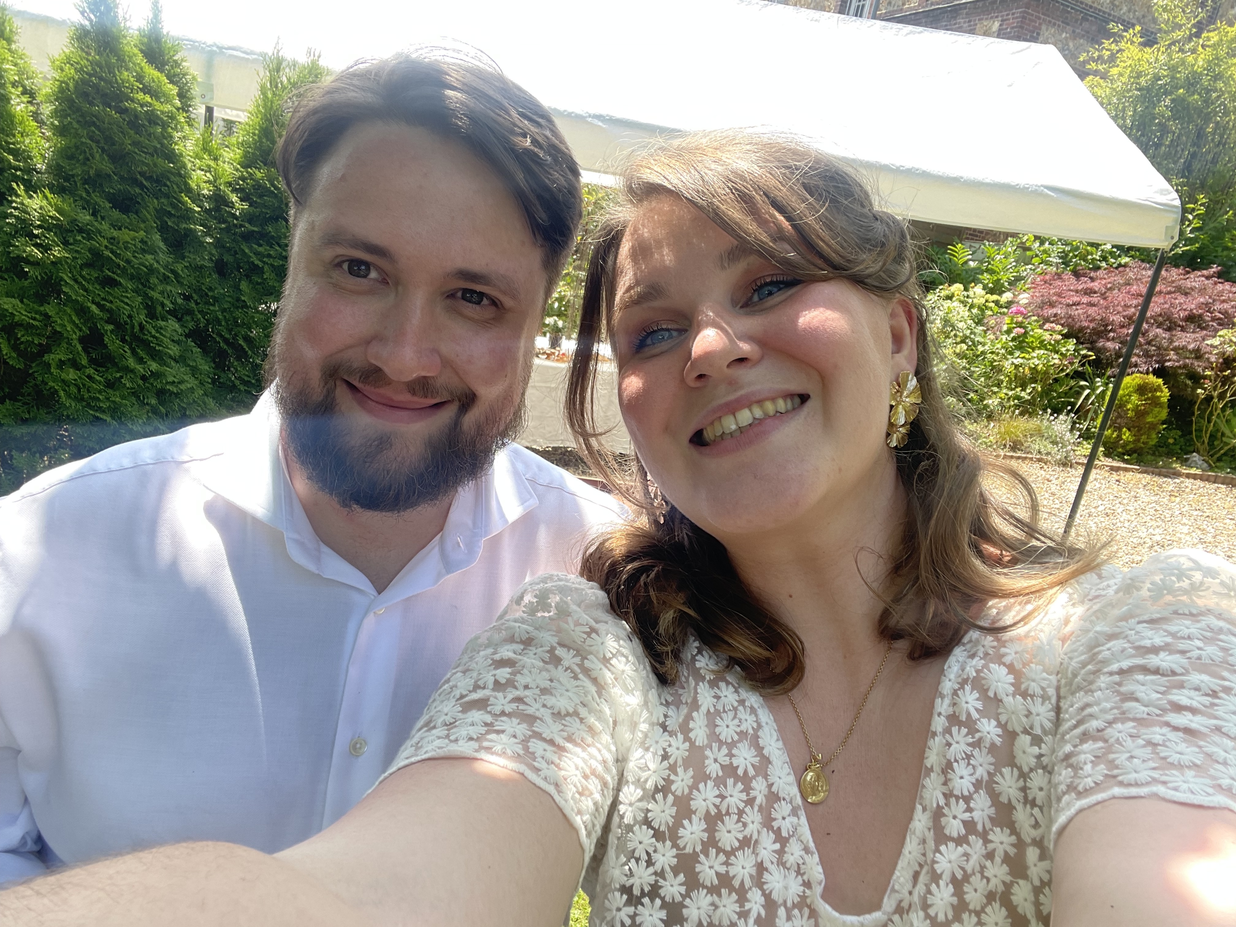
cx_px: 618
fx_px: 821
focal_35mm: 23
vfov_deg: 58.9
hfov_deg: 73.9
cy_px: 464
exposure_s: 1/121
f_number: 2.2
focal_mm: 2.71
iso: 25
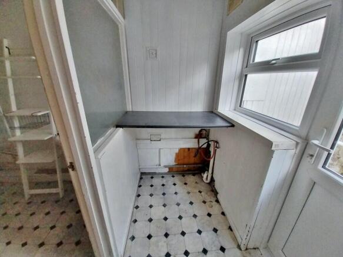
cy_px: 128
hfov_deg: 106.2
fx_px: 129
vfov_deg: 89.9
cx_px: 172
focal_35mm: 13
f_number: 2.2
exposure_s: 1/50
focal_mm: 1.13
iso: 80
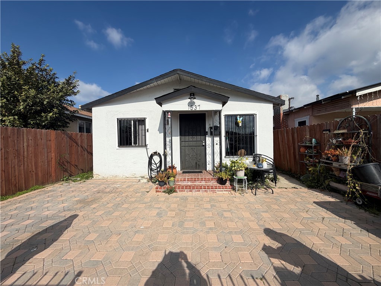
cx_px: 190
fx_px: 154
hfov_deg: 102.1
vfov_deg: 85.7
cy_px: 143
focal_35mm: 14
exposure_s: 1/1572
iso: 20
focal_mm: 2.22
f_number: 2.2
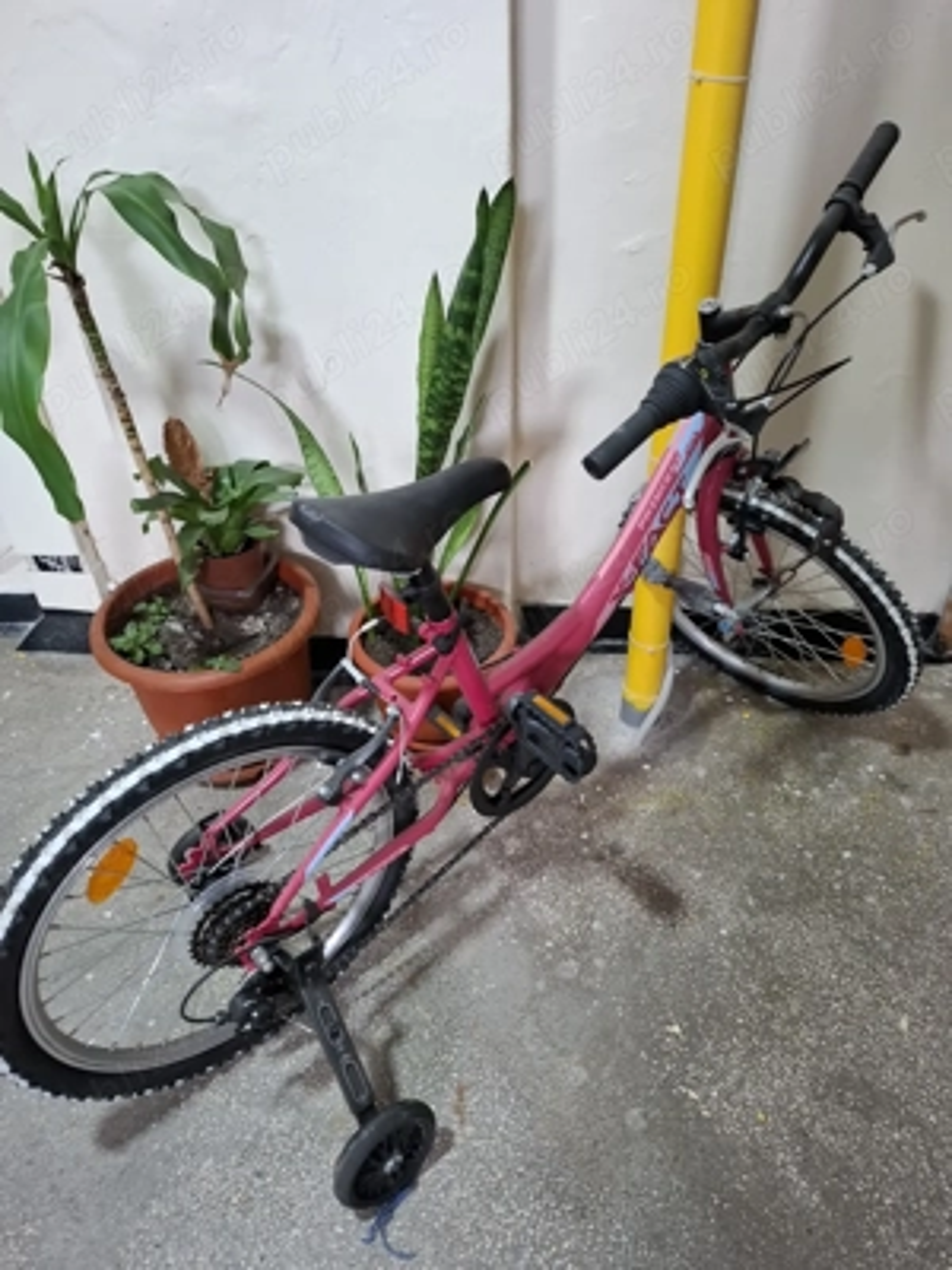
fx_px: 843
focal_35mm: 23
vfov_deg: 73.9
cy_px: 635
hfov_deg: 58.9
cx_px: 476
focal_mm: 5.54
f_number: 1.8
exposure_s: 1/33
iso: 400
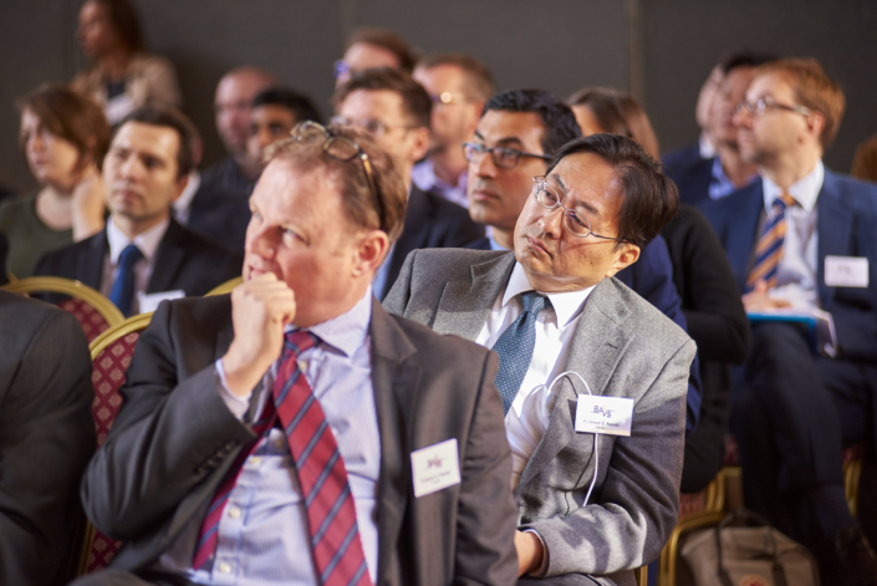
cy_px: 293
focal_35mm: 135
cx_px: 438
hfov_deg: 15.2
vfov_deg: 10.2
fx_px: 3291
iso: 1250
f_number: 3.2
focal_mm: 135
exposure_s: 1/200
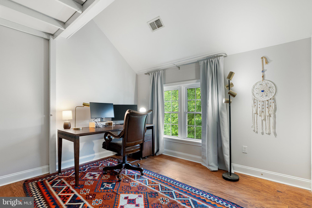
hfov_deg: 96.7
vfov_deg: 73.8
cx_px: 156
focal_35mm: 16
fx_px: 139
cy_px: 104
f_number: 8
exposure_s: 1/50
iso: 800
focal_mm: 16
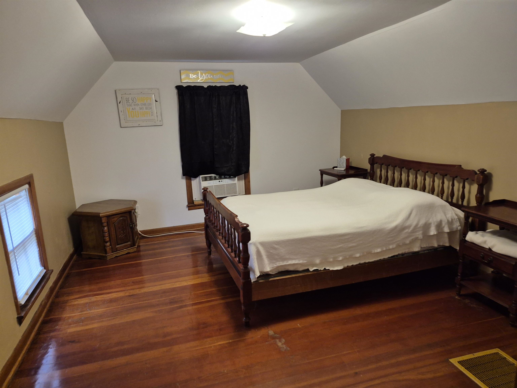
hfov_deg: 73.9
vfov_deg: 58.9
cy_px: 194
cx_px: 258
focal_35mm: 23
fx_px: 344
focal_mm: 5.4
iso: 400
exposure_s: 1/120
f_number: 1.8
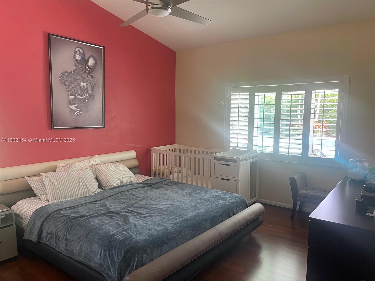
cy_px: 140
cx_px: 188
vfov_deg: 54.9
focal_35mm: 25
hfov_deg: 69.4
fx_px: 271
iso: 100
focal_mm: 5.1
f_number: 1.6
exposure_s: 1/60
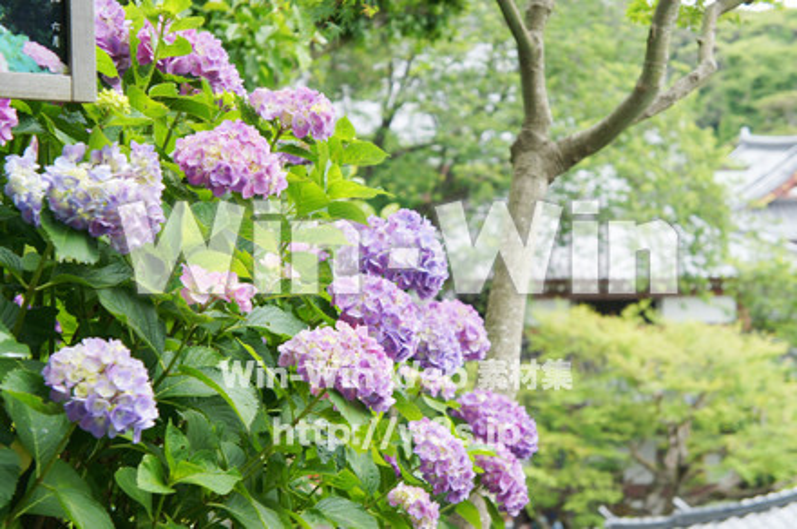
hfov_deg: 29.9
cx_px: 398
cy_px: 264
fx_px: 1492
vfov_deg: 20.1
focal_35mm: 68
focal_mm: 45
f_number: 5
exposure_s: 1/160
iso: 200
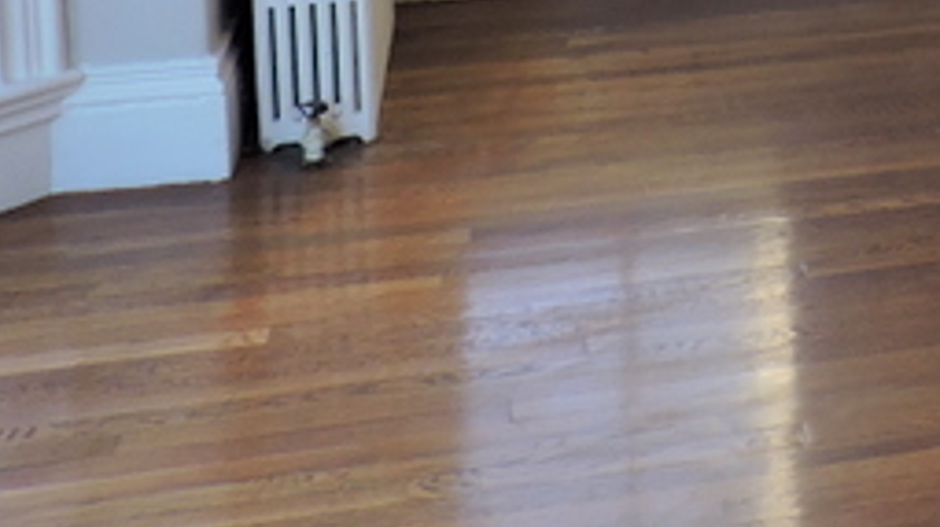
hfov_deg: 23.7
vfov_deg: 13.0
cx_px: 1124
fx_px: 2042
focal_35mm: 82
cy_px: -490
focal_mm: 4.3
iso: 180
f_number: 3.3
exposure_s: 1/30
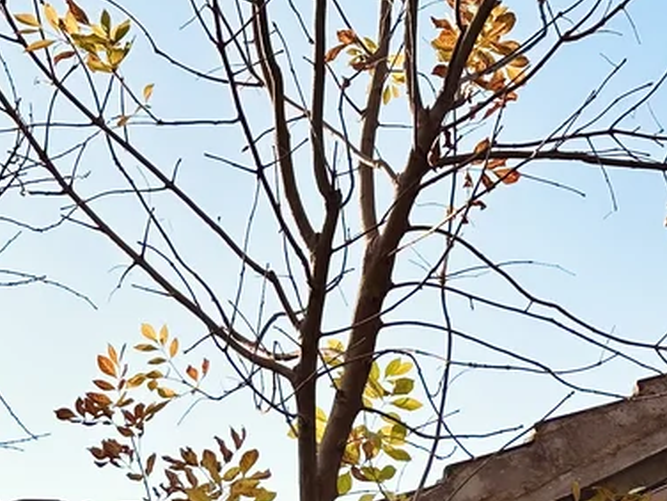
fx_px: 1773
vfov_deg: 15.3
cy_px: 652
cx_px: 479
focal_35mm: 92
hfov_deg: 21.2
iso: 80
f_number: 1.78
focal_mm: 6.86
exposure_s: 1/2469
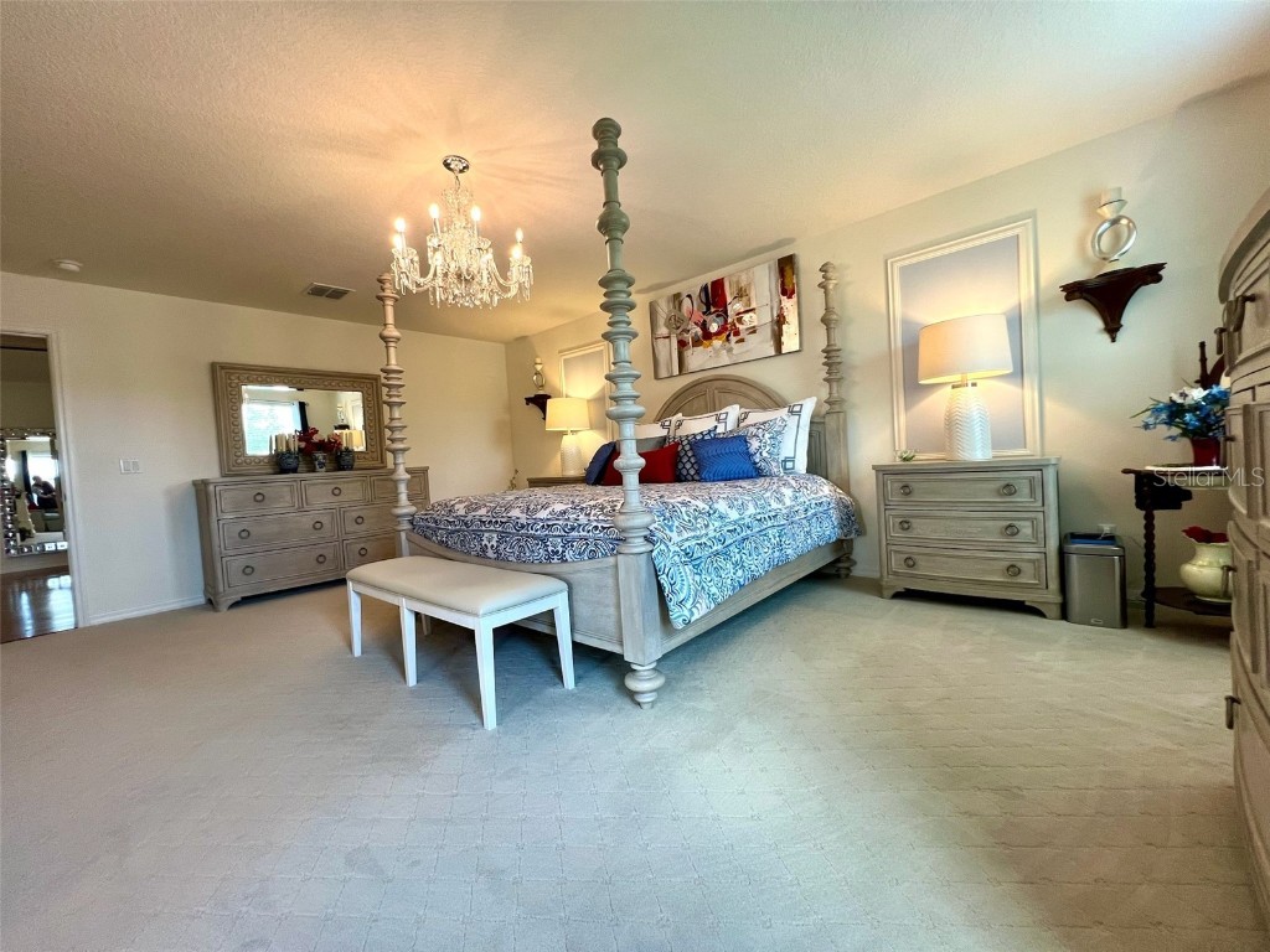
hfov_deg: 106.2
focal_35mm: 13
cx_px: 635
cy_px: 476
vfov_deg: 89.9
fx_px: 477
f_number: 1.8
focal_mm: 1.57
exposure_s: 1/120
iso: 160
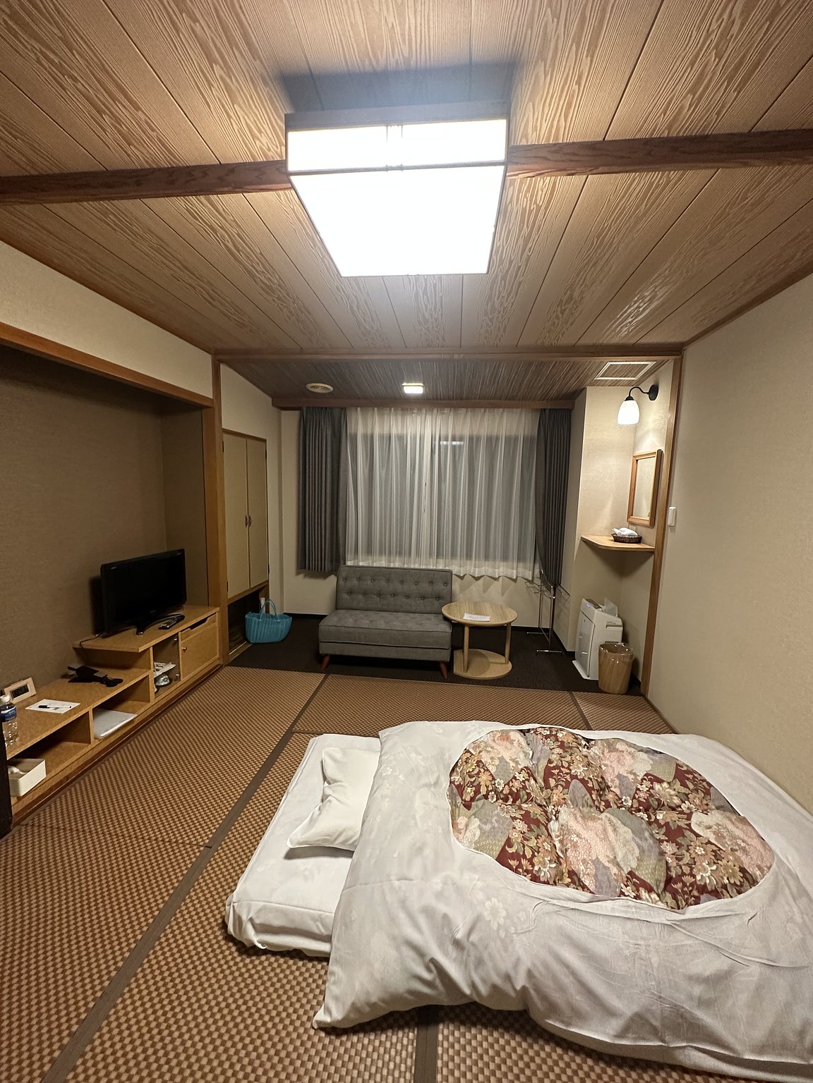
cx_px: 406
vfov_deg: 102.1
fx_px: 438
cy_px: 542
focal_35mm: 14
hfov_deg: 85.7
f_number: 2.2
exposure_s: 1/50
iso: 400
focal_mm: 2.22
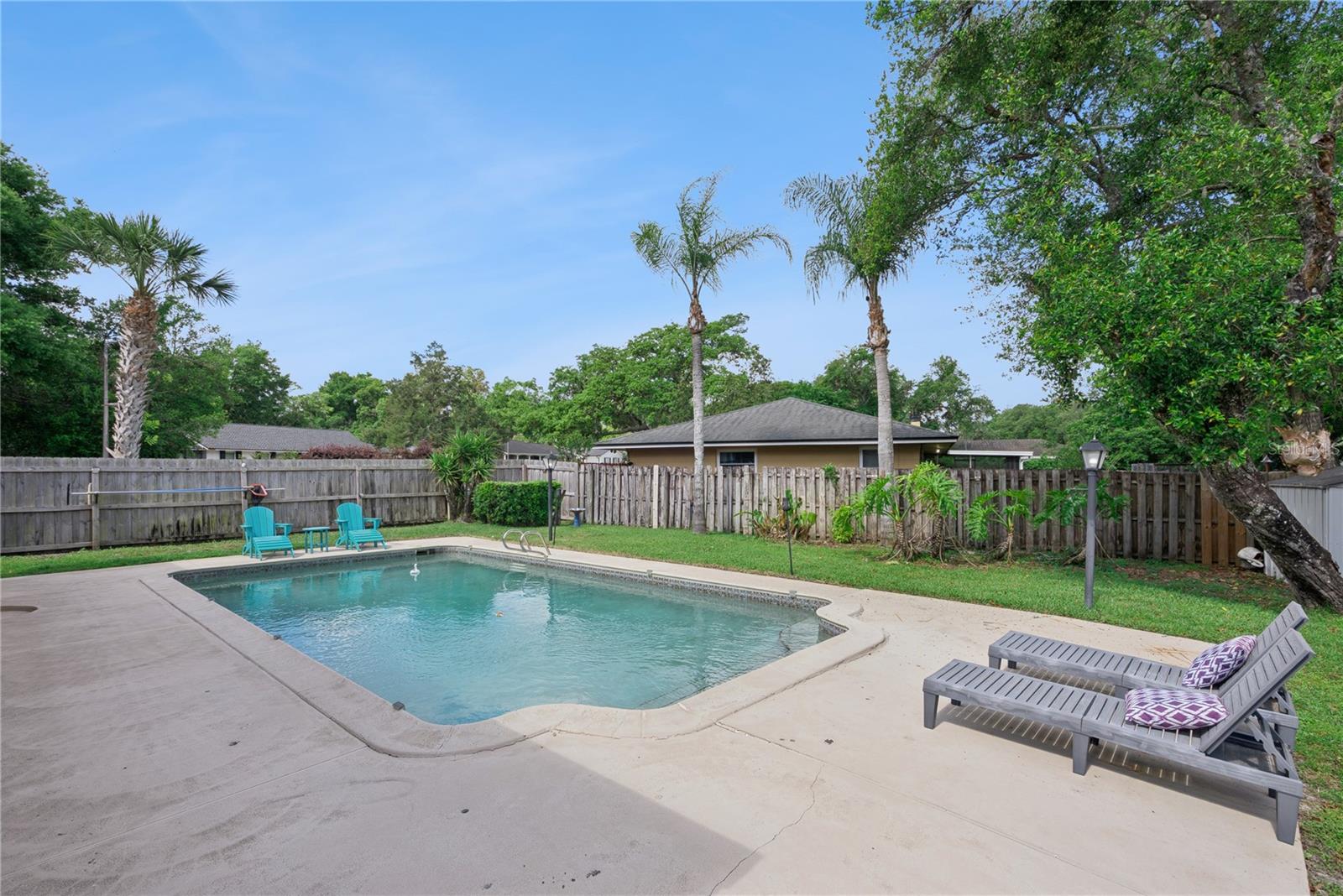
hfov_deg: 96.7
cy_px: 448
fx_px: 597
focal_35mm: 16
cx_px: 672
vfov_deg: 73.8
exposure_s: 1/50
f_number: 11
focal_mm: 16
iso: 50
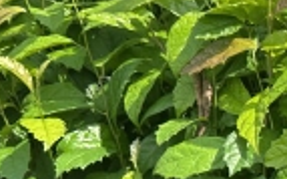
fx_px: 836
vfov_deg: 12.0
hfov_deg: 16.8
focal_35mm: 107
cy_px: 199
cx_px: 482
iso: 80
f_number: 1.78
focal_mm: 6.86
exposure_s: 1/1812
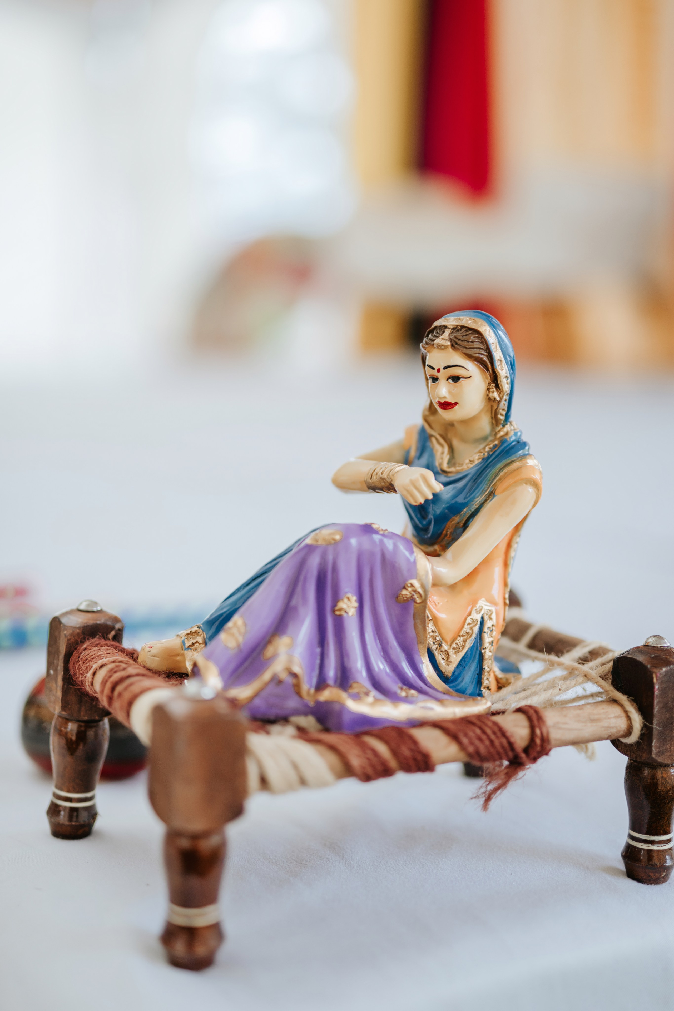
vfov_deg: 39.6
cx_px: 337
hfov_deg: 27.0
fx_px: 1404
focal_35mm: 50
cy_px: 506
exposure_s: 1/200
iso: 200
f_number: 1.4
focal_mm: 50
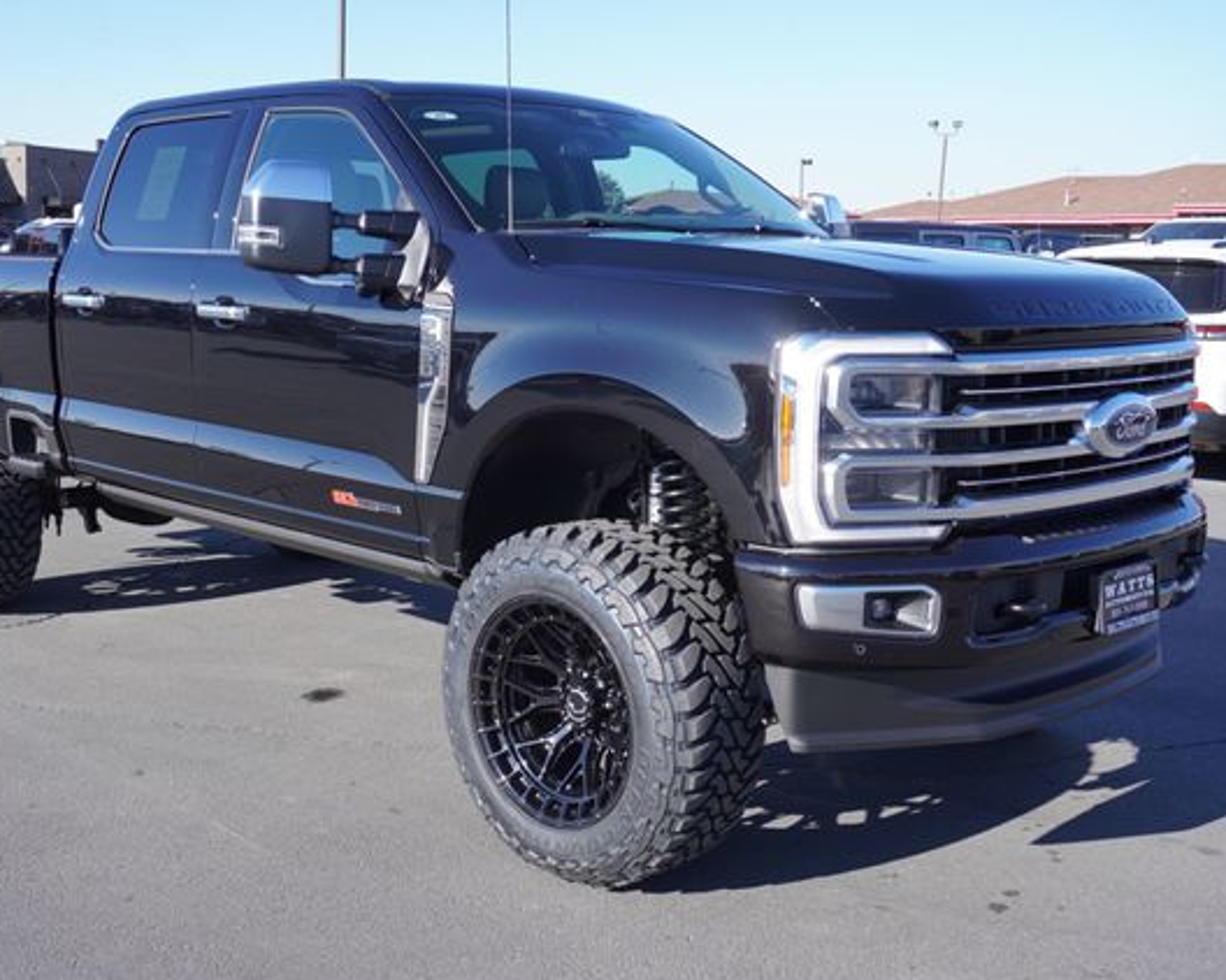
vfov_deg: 36.5
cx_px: 541
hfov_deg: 44.7
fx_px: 1487
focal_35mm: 41
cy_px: 495
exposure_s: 1/160
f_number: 6.3
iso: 100
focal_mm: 24
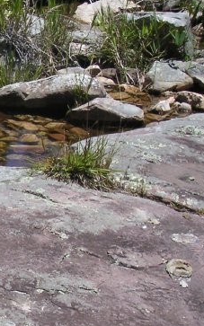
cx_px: -129
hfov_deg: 12.3
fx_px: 889
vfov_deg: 20.7
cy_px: 237
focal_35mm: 100
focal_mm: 6
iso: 50
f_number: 2.8
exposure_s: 1/750
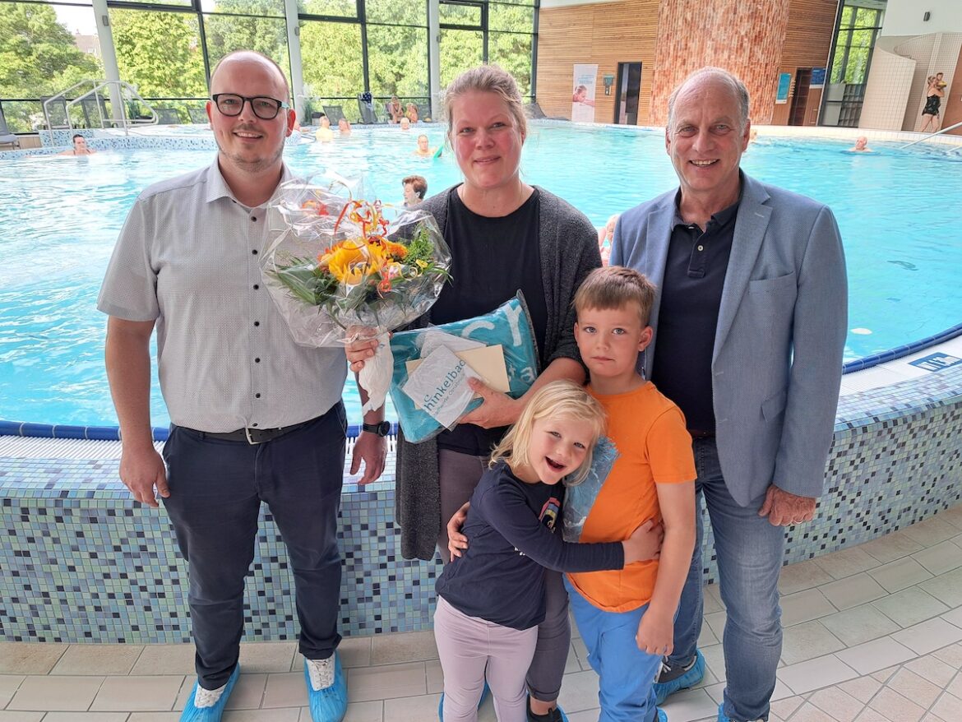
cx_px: 481
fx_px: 667
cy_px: 361
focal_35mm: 24
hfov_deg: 71.6
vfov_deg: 56.8
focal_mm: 5.23
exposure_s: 1/50
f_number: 1.8
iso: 50
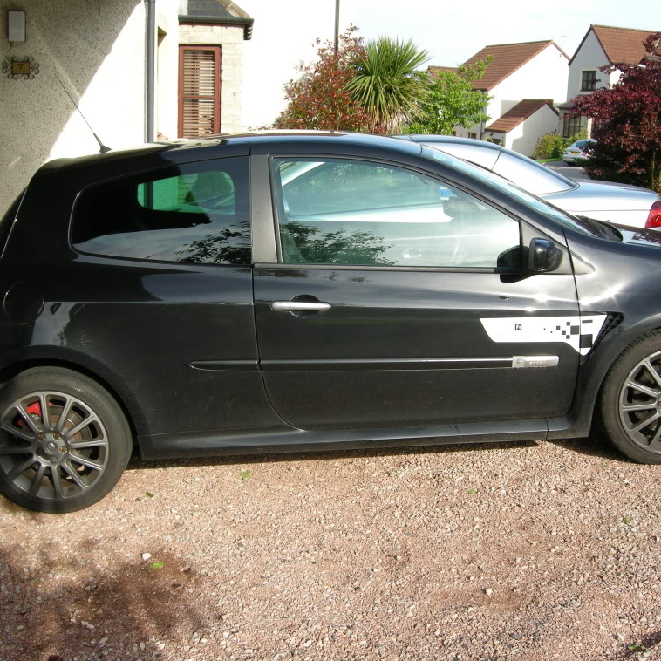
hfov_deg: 39.1
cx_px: 358
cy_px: 327
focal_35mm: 43
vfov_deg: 39.2
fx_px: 929
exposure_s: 1/151
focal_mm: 7.5
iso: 64
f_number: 4.8
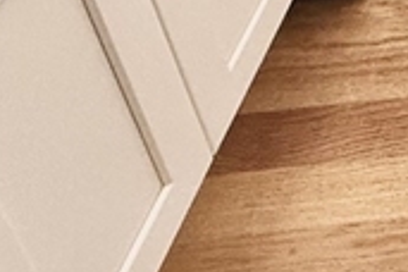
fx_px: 986
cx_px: 923
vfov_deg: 10.2
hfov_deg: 15.5
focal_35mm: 87
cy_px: -594
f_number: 2.2
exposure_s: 1/60
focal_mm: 2.22
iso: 160
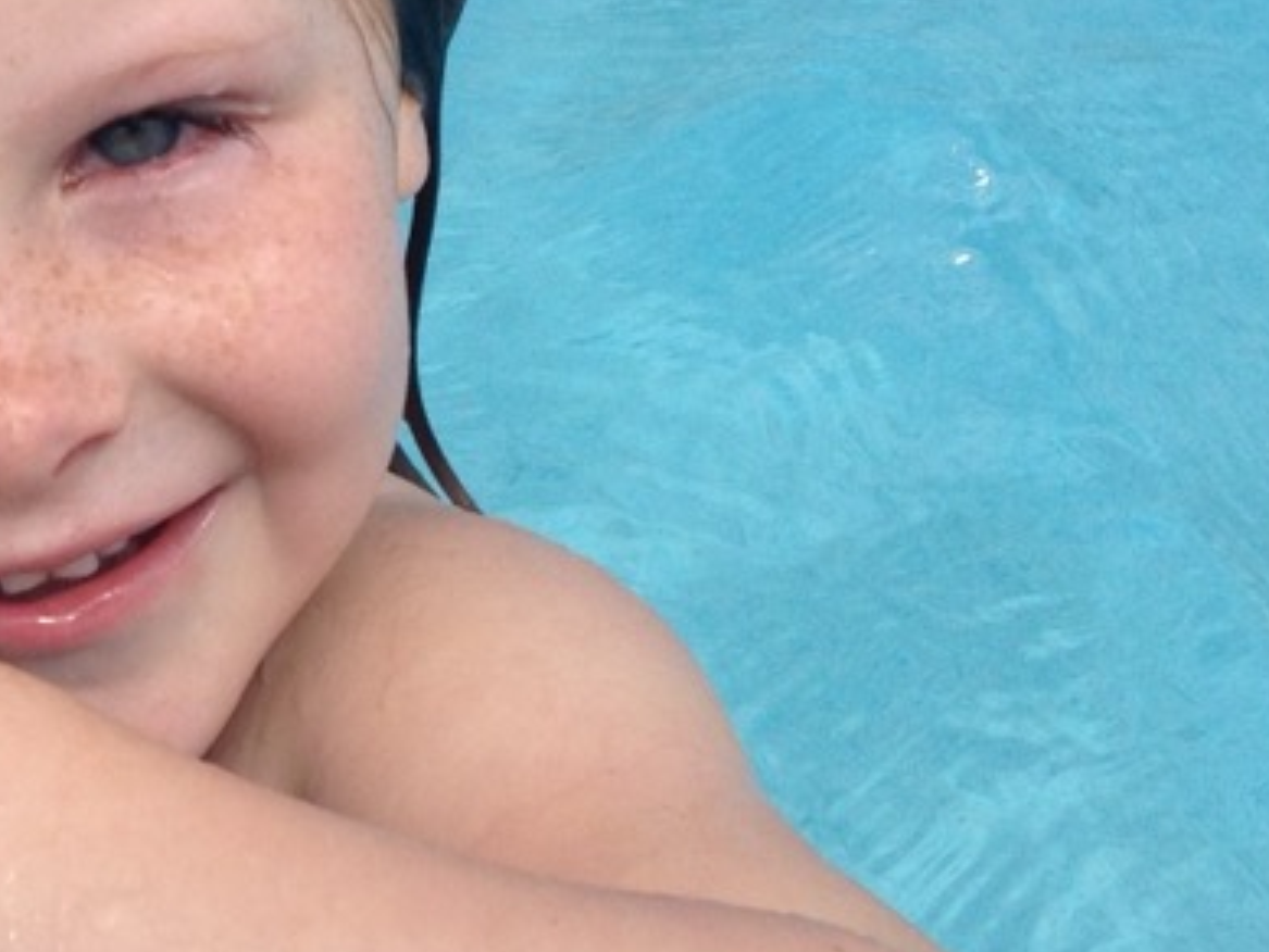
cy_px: 551
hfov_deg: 17.4
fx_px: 3960
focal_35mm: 108
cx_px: -225
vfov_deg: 13.7
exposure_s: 1/1972
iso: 64
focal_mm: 4.28
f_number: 2.4
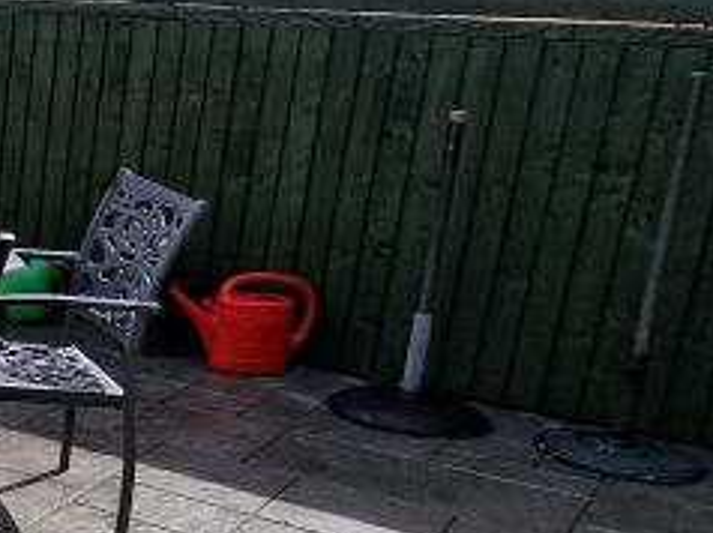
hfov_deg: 25.1
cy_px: 317
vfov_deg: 26.0
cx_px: -386
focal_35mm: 56
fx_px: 1152
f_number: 2.2
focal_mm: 2.2
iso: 50
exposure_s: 1/2912
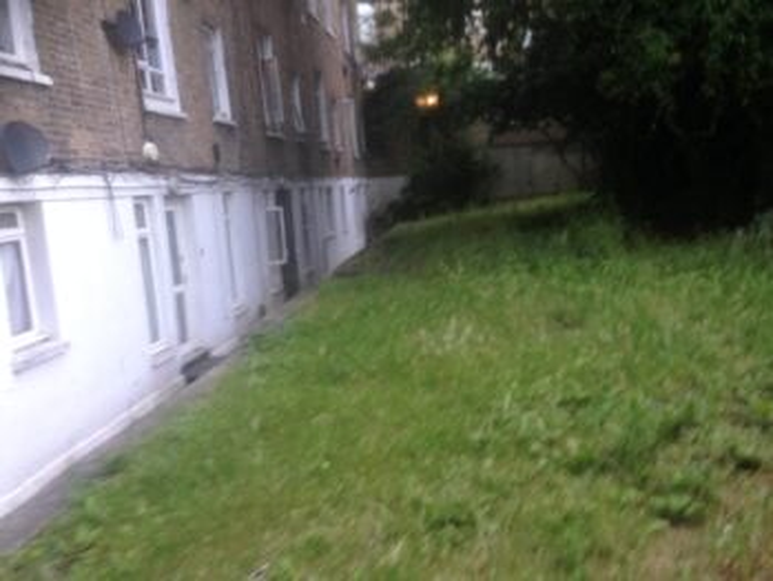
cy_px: 290
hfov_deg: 55.3
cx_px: 386
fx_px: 737
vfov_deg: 43.0
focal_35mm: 33
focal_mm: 4.12
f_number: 2.4
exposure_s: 1/20
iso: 100
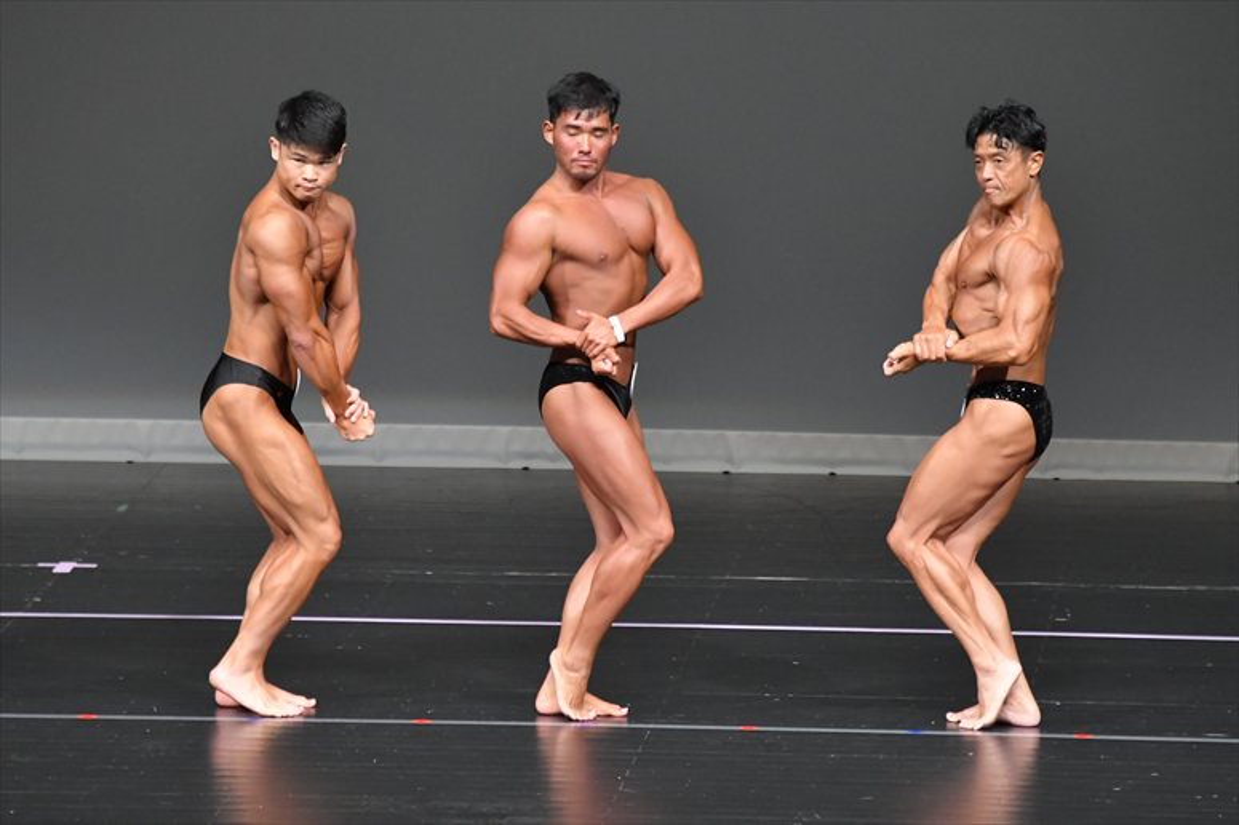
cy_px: 412
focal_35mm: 315
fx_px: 10836
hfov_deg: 6.5
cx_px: 620
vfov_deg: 4.4
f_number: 5.6
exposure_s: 1/400
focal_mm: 210
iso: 5000
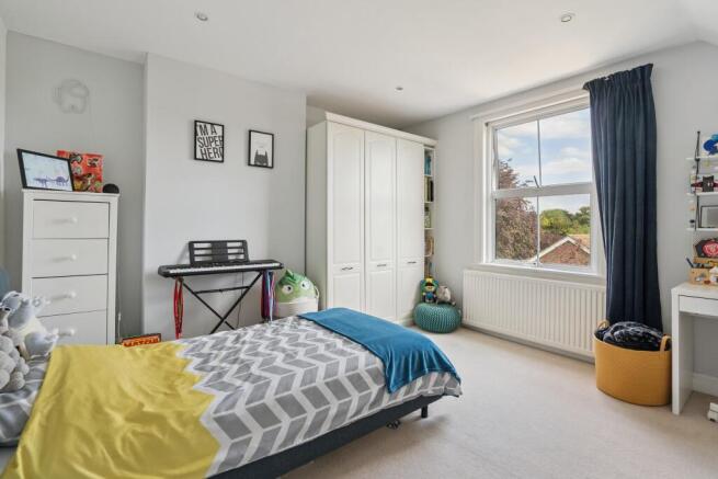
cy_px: 240
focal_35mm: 16
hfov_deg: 96.7
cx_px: 359
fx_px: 319
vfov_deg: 73.8
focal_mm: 16
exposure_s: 1/125
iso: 640
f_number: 7.1
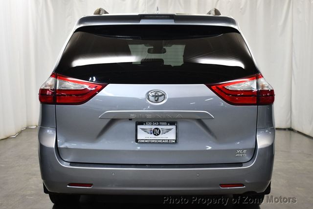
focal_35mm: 60
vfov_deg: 22.7
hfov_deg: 33.4
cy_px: 104
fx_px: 522
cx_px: 156
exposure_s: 1/125
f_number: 4.2
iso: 1100
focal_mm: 30
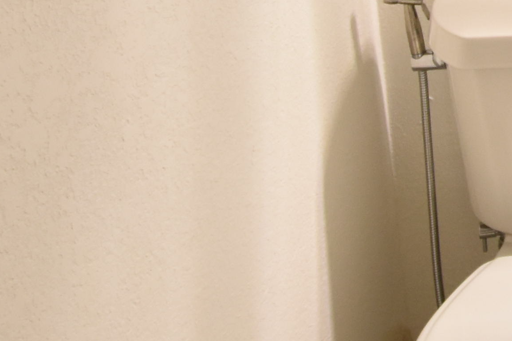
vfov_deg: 15.6
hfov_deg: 20.3
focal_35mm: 78
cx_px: 866
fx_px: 1109
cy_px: -217
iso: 800
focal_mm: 10
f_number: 3.5
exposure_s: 1/45
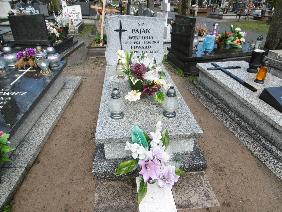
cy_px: 106
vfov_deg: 56.8
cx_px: 141
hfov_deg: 71.6
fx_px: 196
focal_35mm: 24
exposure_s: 1/400
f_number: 3.1
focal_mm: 4.3
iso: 100
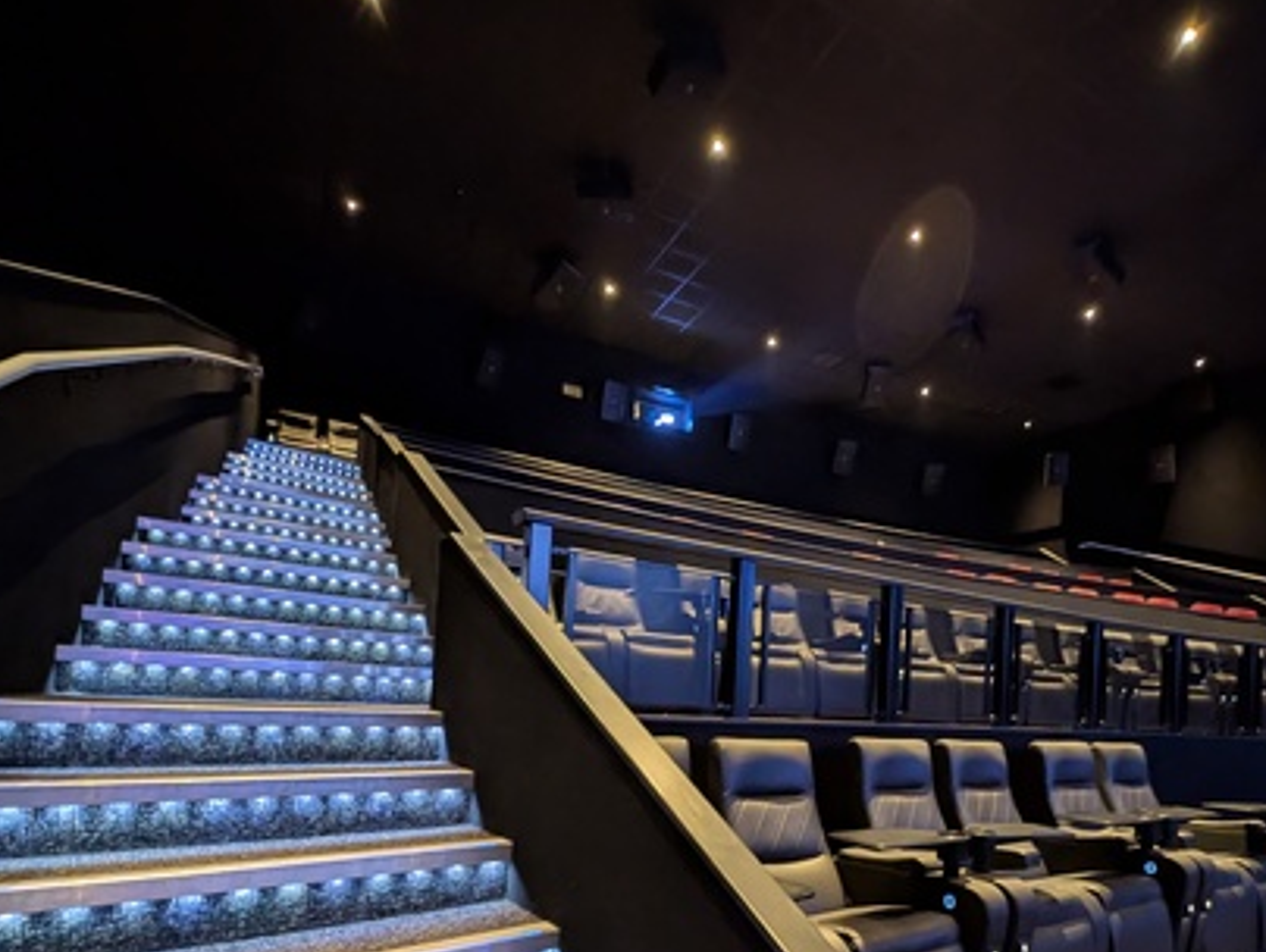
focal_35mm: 19
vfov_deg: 65.8
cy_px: 676
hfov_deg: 84.0
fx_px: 696
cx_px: 730
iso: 542
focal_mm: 2.23
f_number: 1.95
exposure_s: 1/5.68
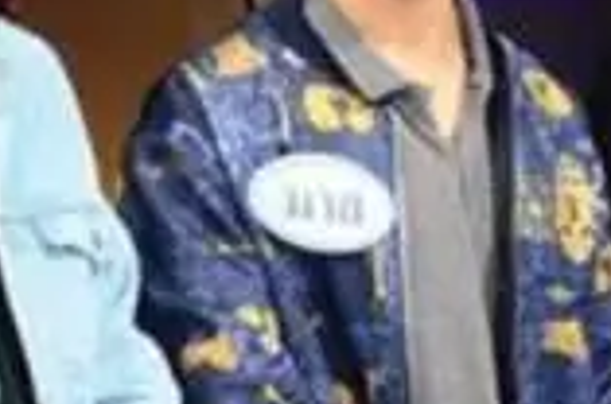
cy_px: 284
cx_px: 506
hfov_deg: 3.3
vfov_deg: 2.2
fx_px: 10747
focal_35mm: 634
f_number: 5
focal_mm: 85
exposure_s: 1/250
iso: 2000
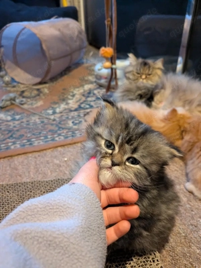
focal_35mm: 24
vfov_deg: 71.6
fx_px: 186
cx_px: 100
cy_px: 134
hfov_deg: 56.8
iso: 2114
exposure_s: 1/25.1
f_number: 1.7
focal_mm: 4.53
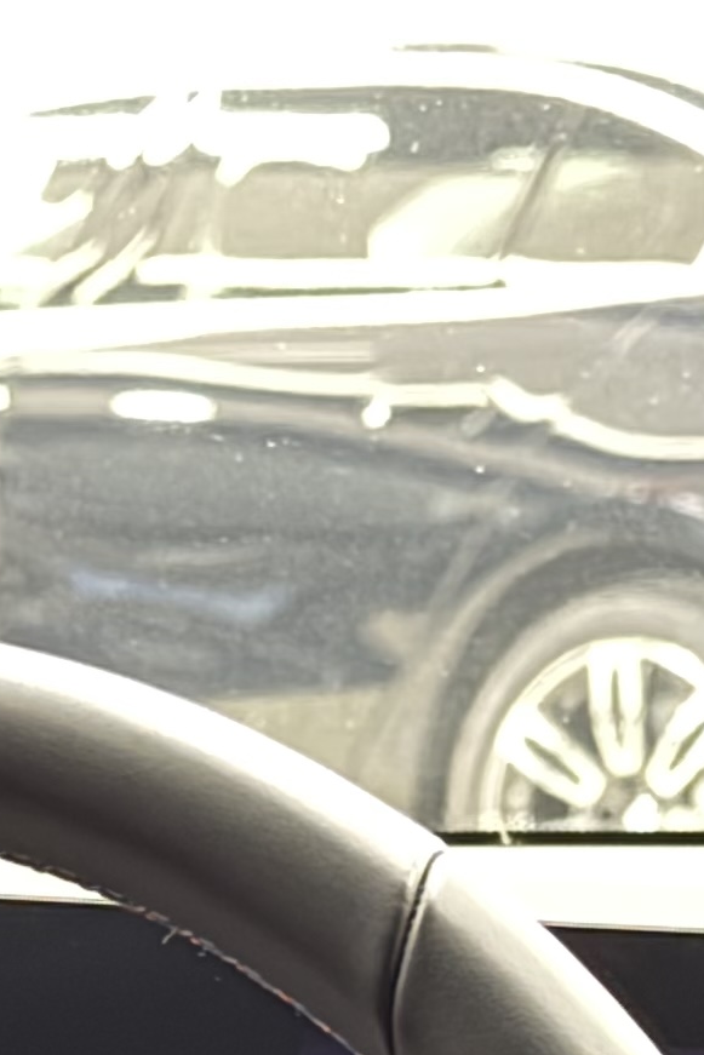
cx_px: -290
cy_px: 1793
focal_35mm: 231
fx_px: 6773
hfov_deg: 5.9
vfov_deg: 8.6
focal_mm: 6.76
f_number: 1.78
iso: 800
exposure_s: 1/9
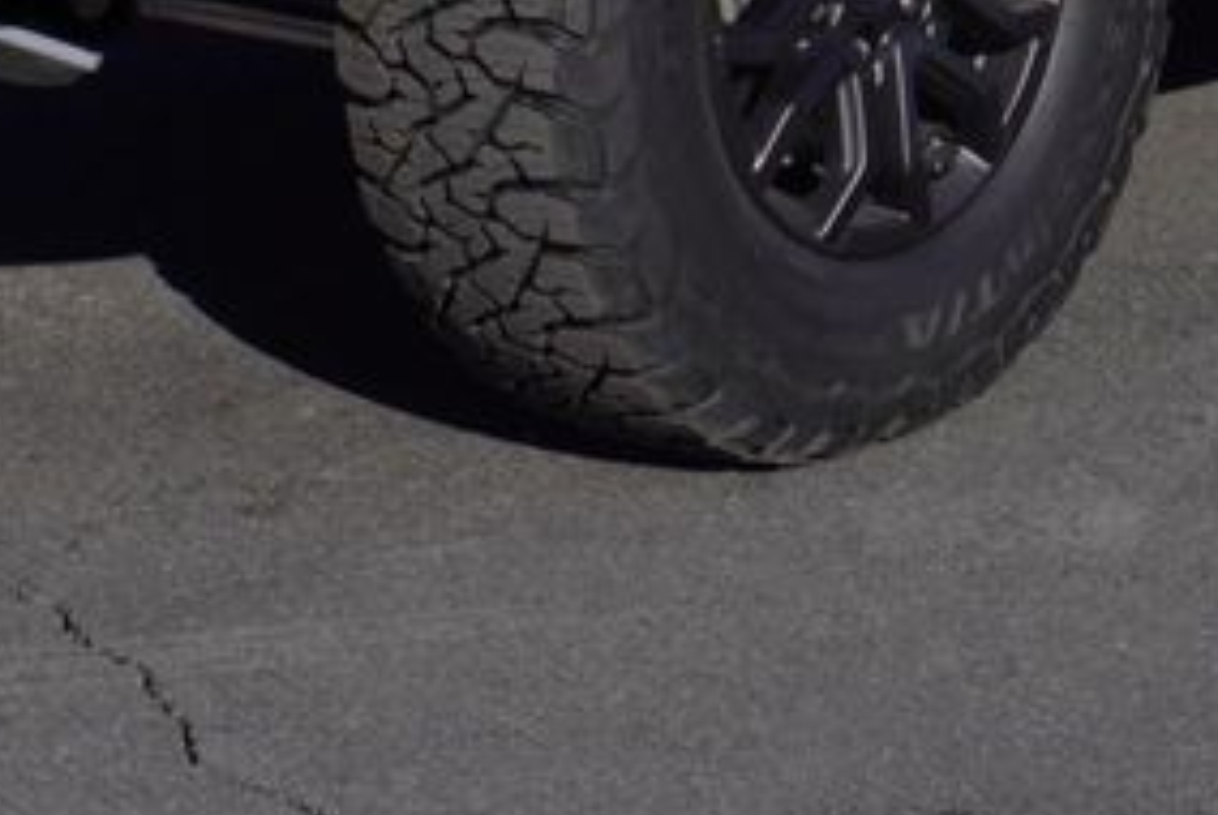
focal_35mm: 168
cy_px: -532
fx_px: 5683
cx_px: 755
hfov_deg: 12.2
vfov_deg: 8.0
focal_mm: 31
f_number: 11
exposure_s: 1/250
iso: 100
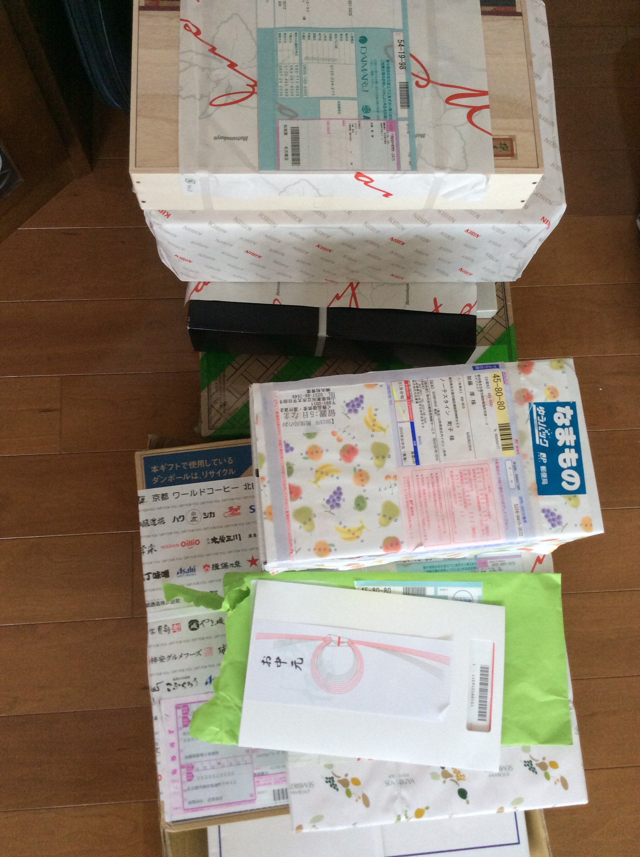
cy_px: 428
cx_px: 320
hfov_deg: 44.1
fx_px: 791
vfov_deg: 56.9
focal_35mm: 32
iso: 100
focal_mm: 3.3
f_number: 2.4
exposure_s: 1/24
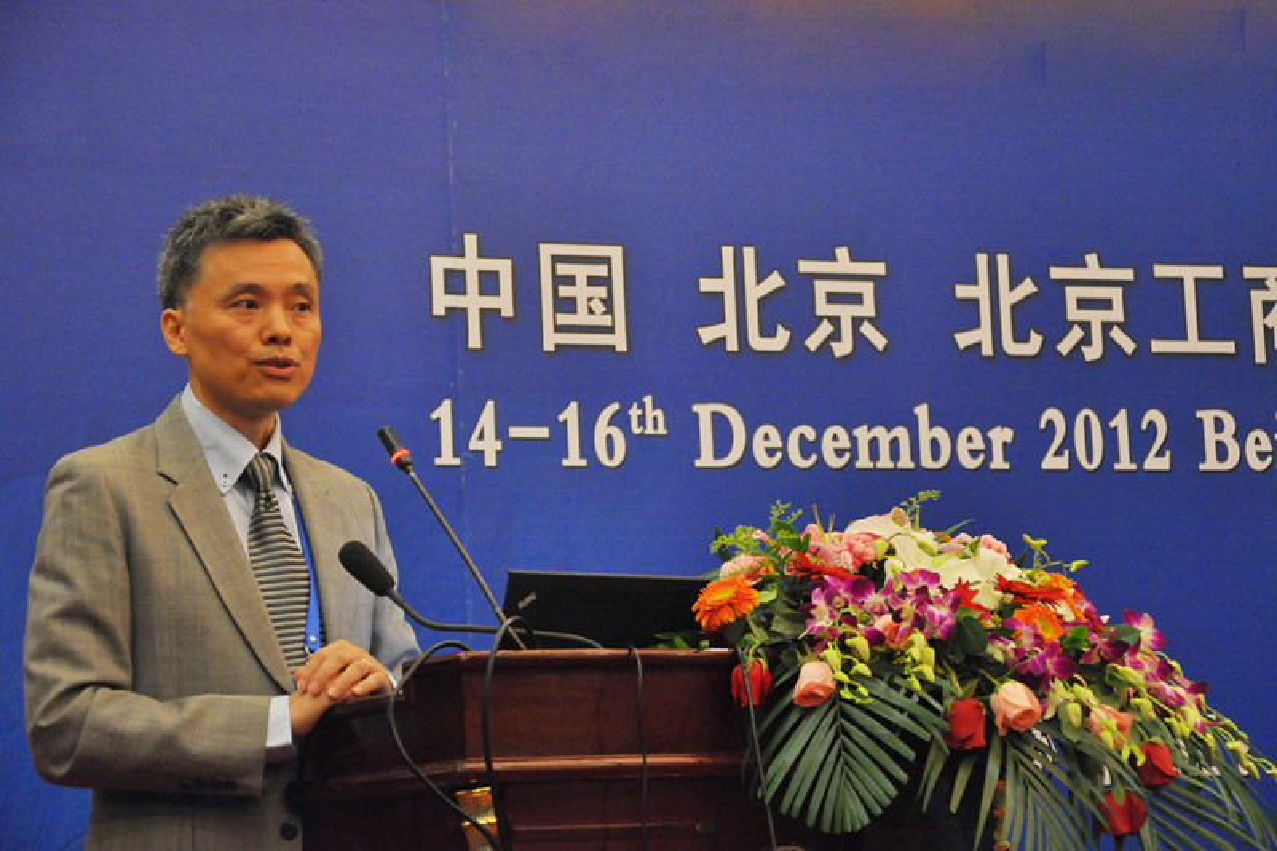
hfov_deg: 19.5
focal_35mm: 105
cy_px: 426
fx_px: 3724
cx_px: 638
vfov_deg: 13.0
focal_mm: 70
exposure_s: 1/50
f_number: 5.3
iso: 1600
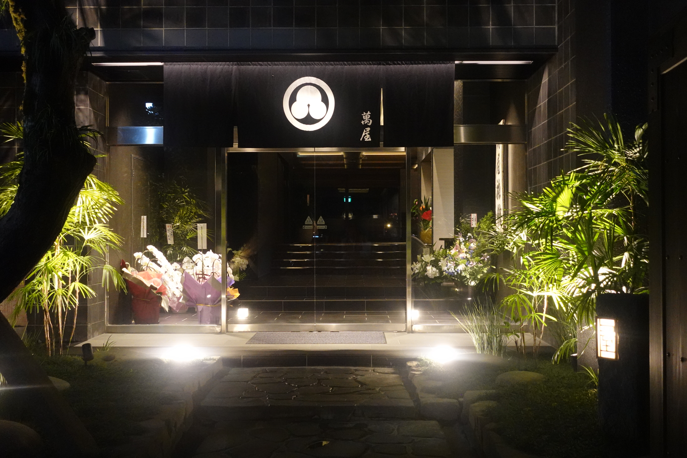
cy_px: 229
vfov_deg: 34.2
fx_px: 744
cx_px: 344
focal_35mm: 39
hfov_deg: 49.6
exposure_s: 1/40
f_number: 2.8
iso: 3200
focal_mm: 14.87
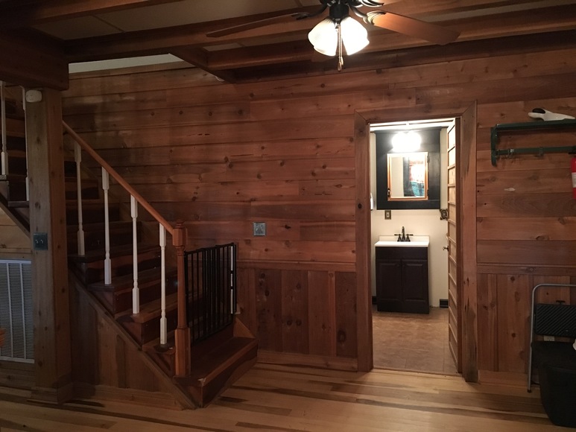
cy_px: 216
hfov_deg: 61.7
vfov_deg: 48.2
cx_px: 288
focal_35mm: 29
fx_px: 483
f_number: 2.2
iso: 320
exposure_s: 1/15
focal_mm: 4.15
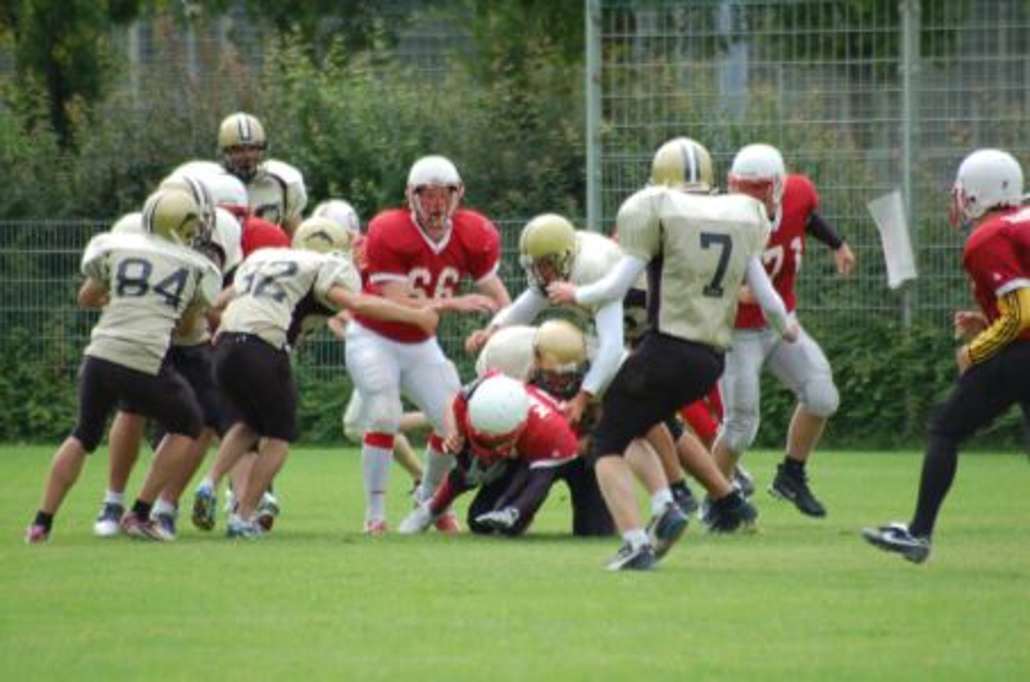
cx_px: 515
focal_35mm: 450
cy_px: 341
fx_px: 12848
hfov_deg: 4.6
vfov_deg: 3.0
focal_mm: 300
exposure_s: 1/500
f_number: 5.6
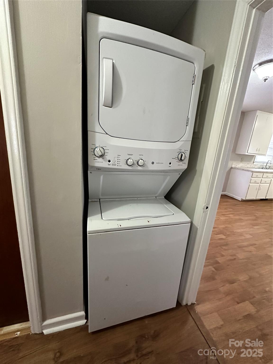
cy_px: 182
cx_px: 136
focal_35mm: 14
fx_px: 147
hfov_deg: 85.7
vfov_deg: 102.1
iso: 800
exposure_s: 1/60
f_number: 2.2
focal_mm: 2.22
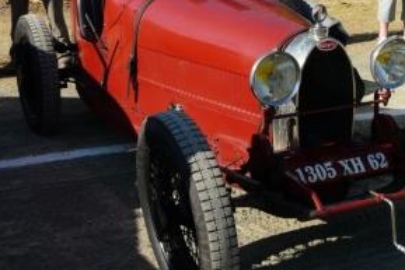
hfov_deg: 28.1
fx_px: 799
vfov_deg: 19.2
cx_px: 297
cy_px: 90
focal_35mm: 71
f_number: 5.6
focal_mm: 7.2
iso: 100
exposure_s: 1/400
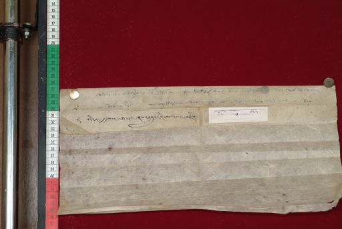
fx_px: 842
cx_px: 171
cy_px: 114
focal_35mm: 88
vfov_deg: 15.5
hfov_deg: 23.0
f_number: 13
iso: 160
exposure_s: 1/20
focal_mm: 59
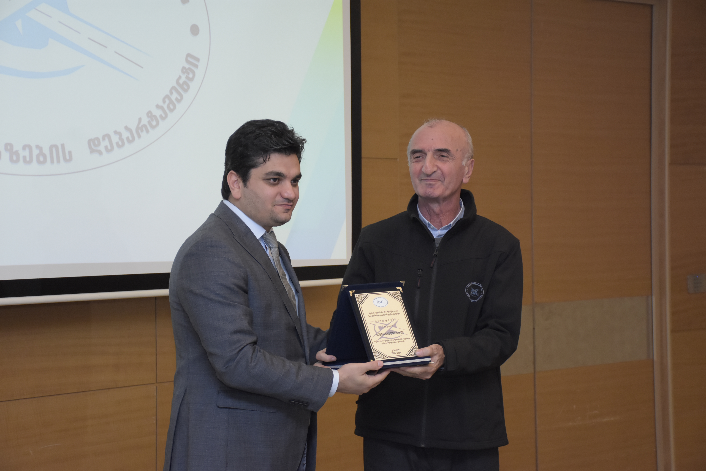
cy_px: 236
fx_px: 1648
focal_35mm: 84
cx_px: 353
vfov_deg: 16.3
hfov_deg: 24.2
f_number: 4.8
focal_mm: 56
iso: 2000
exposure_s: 1/160
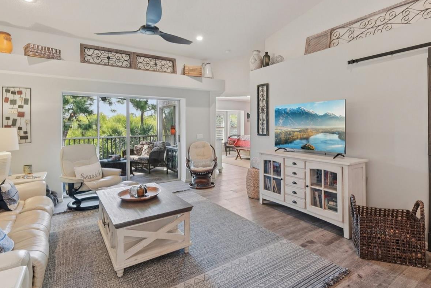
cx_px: 225
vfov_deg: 64.2
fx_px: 227
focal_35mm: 19
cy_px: 122
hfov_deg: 86.9
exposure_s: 1/20
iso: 400
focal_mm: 14
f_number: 8
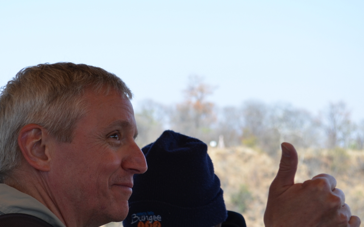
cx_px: 148
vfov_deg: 11.7
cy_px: 153
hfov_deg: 18.6
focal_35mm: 112
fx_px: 1108
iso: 200
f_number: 7.1
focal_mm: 55
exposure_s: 1/200
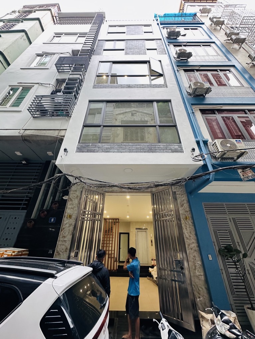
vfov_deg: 102.1
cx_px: 128
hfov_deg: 85.7
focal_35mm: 14
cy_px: 170
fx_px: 138
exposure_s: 1/99
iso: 125
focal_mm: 2.22
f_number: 2.2
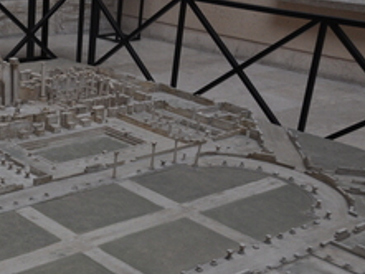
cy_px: 233
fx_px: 665
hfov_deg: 29.3
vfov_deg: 22.9
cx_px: 26
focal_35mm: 63
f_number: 3.8
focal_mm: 22
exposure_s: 1/50
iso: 640
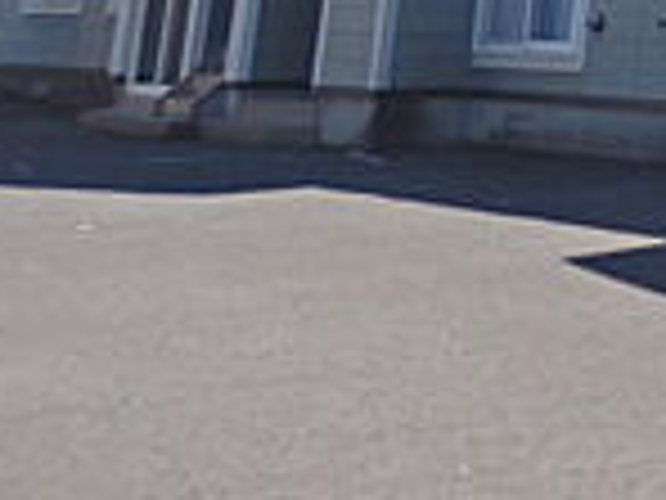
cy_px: -545
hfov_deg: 16.1
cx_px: 1192
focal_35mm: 104
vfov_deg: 12.3
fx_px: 2001
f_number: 4.1
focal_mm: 4.3
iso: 125
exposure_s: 1/800
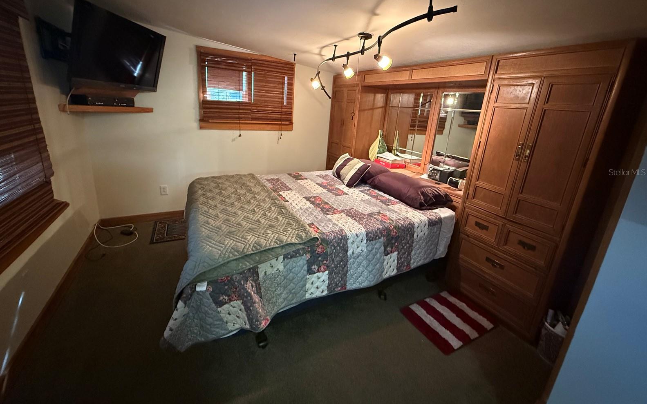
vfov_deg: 74.3
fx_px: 264
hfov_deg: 101.5
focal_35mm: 15
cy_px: 172
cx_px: 320
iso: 800
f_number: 2.2
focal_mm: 2.22
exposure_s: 1/60
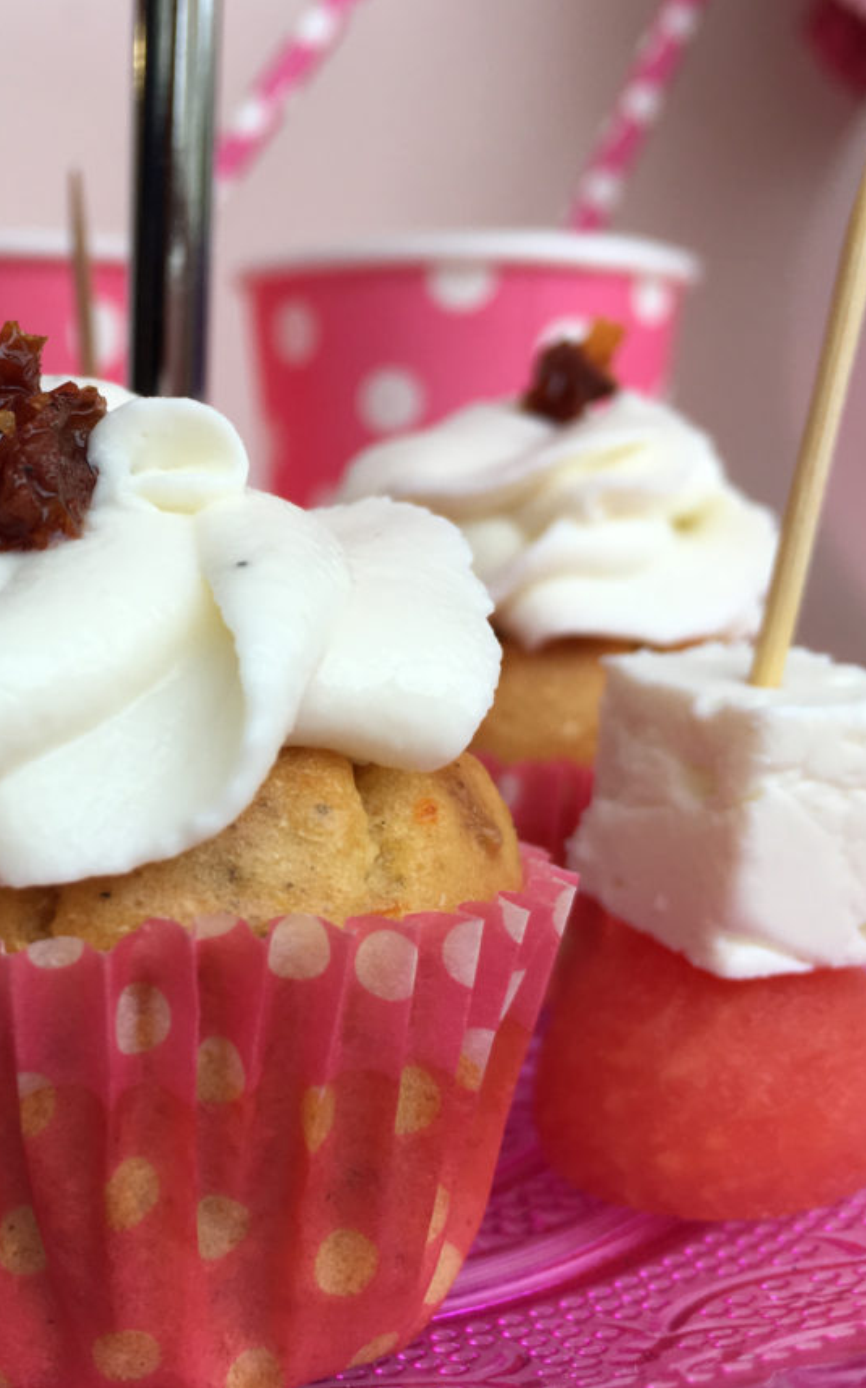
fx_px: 1587
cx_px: 163
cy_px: 682
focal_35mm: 42
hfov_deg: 29.8
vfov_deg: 47.2
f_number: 2.2
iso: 40
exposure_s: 1/100
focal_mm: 4.15
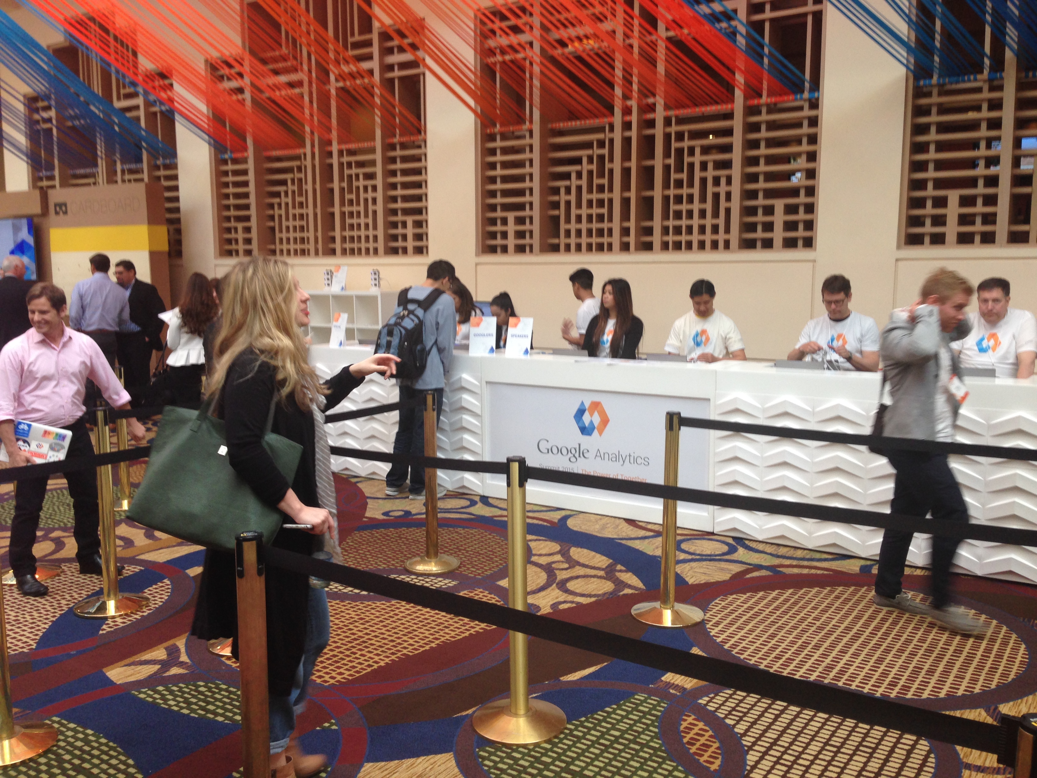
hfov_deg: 55.4
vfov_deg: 42.9
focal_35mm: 33
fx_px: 989
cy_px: 389
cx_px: 518
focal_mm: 4.12
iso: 50
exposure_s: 1/40
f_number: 2.4
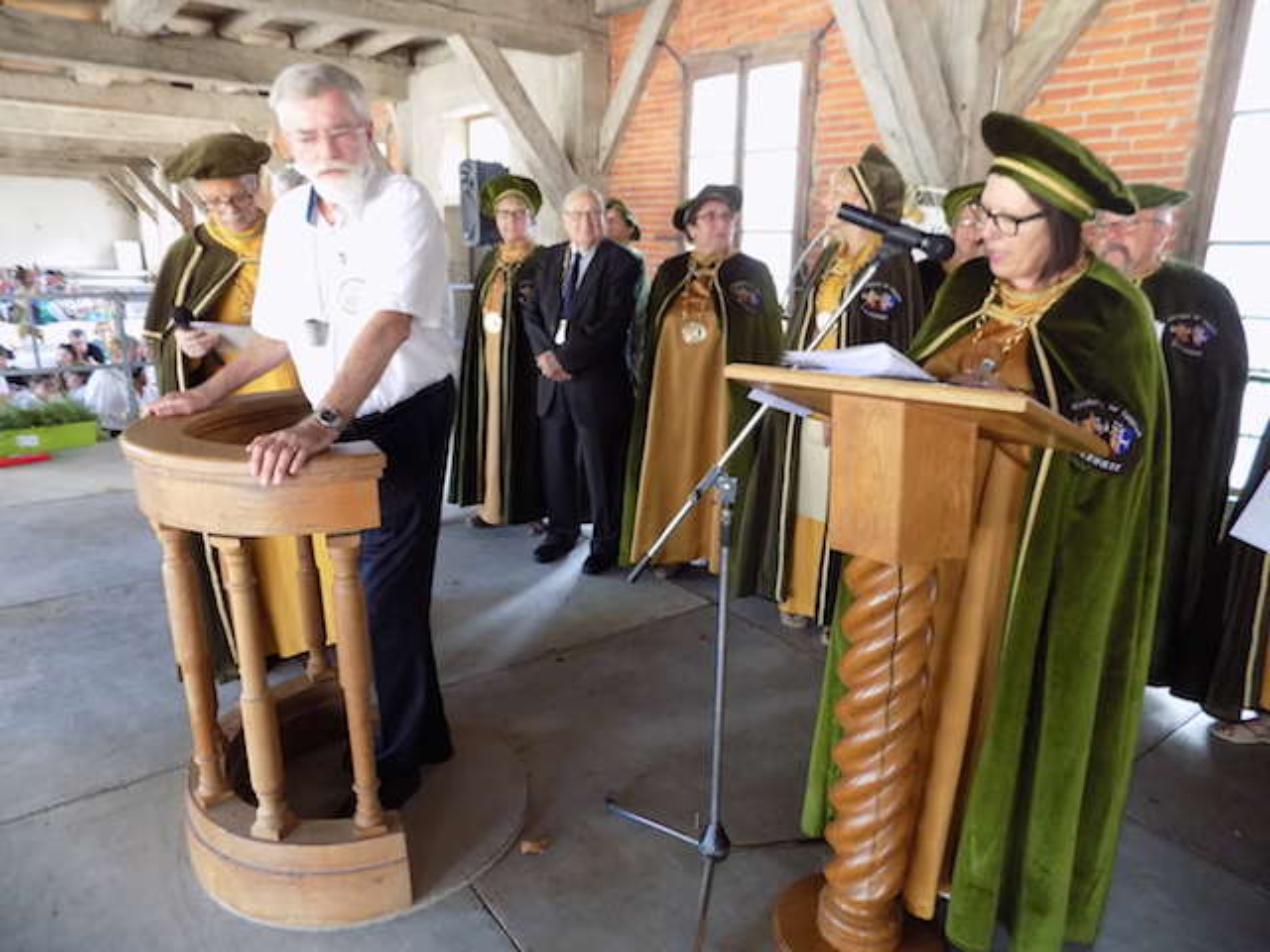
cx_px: 635
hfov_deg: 73.9
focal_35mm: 23
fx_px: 844
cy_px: 476
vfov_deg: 58.9
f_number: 3.1
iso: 360
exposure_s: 1/30
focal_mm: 4
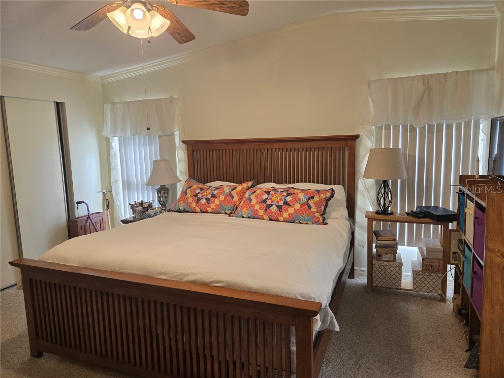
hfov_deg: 73.9
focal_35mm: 23
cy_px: 189
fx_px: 335
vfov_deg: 58.9
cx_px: 252
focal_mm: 5.4
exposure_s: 1/120
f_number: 1.8
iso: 125
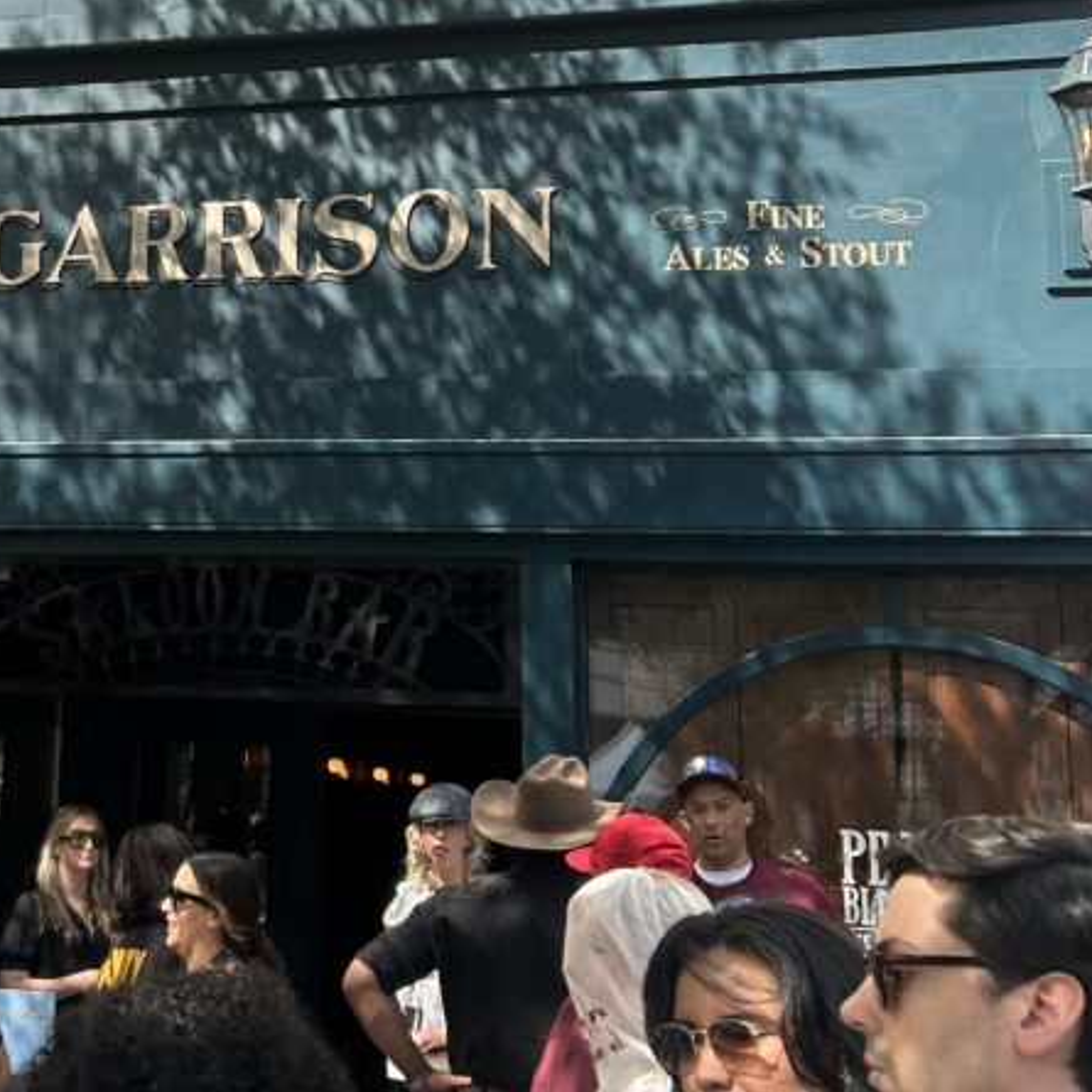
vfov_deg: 27.3
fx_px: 2213
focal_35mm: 62
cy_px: 250
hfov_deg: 27.0
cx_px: 162
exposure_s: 1/1079
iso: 50
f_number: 1.5
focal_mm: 5.7
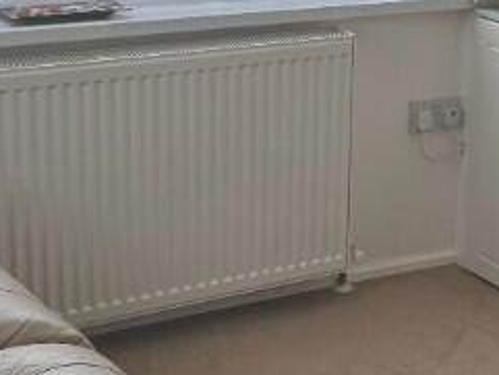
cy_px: 99
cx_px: 491
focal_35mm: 102
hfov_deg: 18.8
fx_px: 1471
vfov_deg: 14.5
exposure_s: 1/535
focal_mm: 6.76
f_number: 1.78
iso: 80
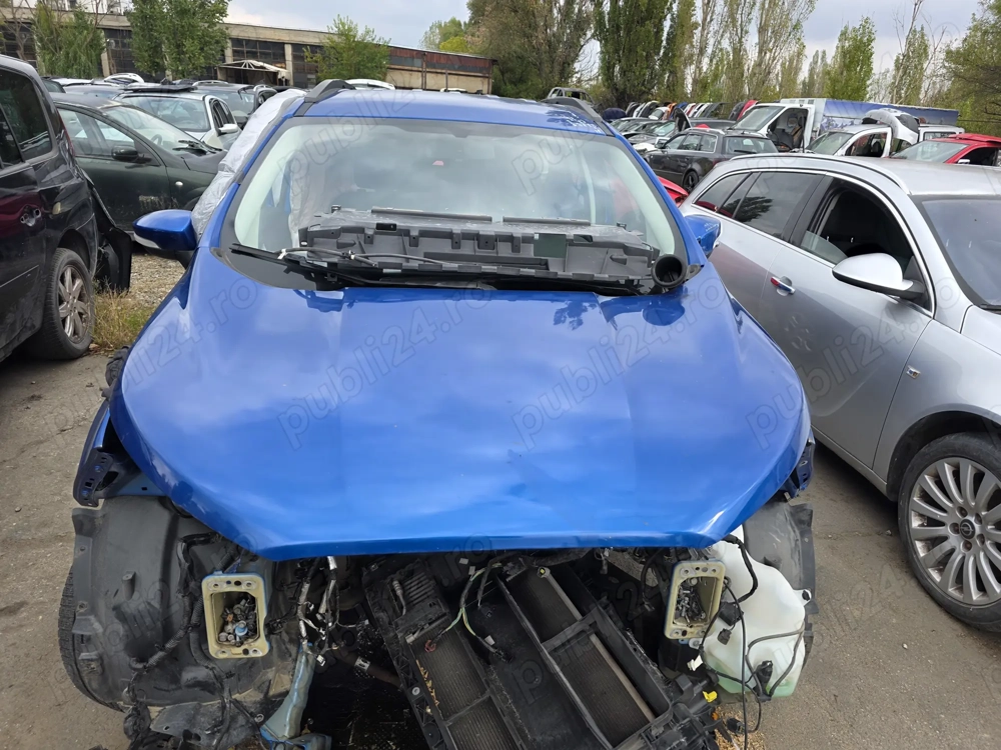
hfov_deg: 73.9
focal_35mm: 23
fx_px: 665
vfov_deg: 58.9
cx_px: 500
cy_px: 375
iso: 25
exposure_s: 1/359
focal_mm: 6.3
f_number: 1.7
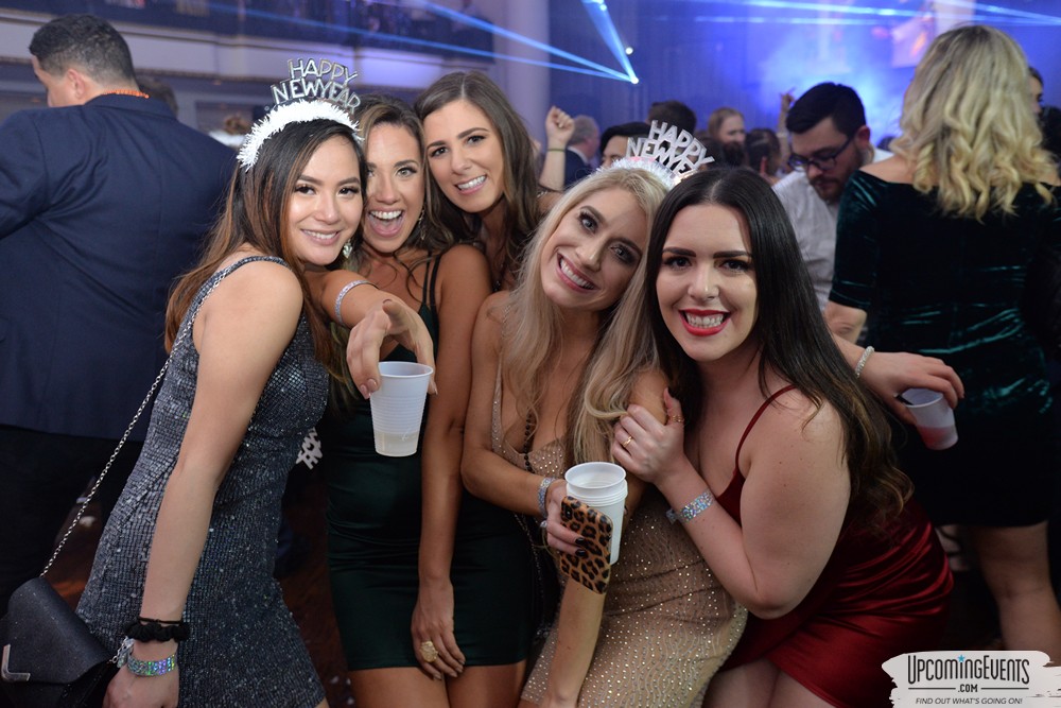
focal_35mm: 30
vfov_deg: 43.6
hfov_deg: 61.9
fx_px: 884
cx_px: 530
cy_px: 354
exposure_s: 1/125
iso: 2000
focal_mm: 30
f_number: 4
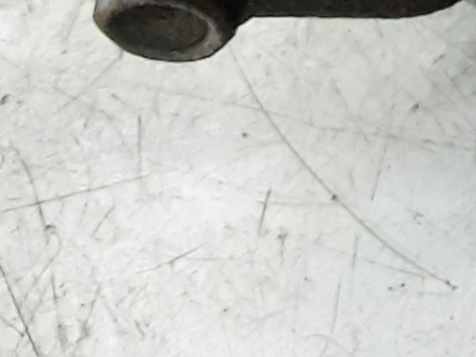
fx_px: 2008
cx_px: 996
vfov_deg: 9.5
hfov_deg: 11.9
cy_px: -344
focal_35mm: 146
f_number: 1.9
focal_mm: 2.91
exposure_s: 1/50
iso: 200
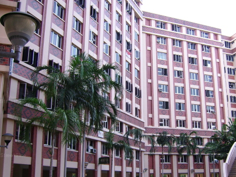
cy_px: 102
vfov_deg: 32.8
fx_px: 300
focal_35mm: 44
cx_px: 143
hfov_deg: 42.7
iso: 100
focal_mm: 5.95
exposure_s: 1/46
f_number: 2.8
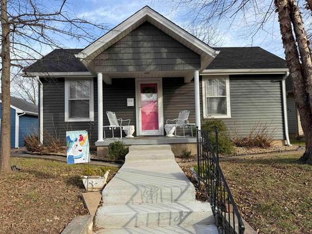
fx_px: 216
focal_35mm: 24
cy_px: 117
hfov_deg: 71.6
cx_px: 156
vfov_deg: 56.8
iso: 80
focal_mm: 6.76
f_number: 1.78
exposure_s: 1/1553
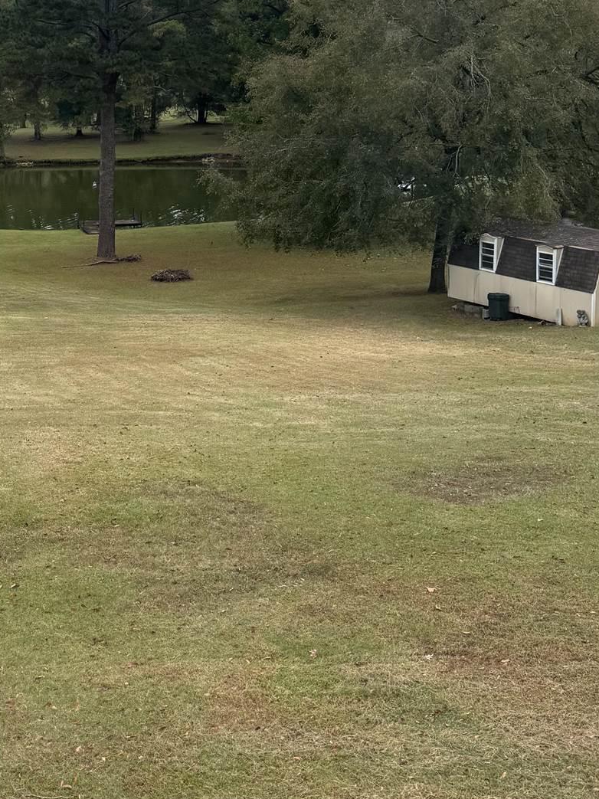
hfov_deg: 26.4
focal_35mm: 53
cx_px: 31
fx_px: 1223
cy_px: 257
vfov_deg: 35.8
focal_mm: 6.76
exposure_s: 1/1560
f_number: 1.78
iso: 80
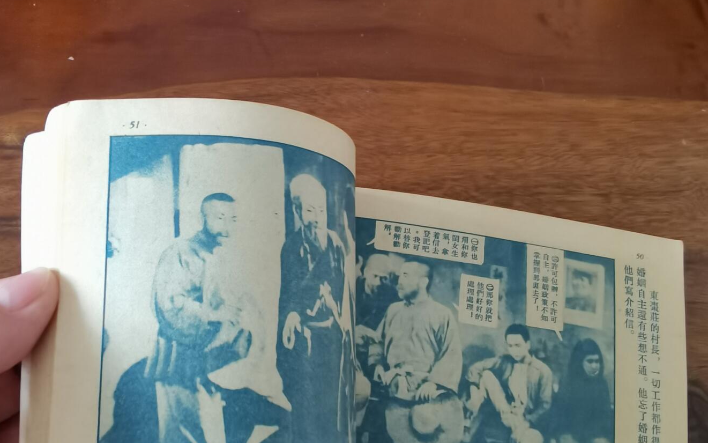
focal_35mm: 39
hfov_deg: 50.4
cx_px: 350
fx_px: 753
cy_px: 234
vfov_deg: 32.8
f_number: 2.2
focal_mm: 2.26
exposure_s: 1/25
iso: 500
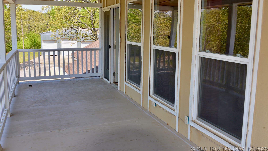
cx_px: 133
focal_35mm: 34
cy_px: 63
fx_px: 242
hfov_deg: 58.0
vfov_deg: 34.6
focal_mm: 32
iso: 320
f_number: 10
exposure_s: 1/200
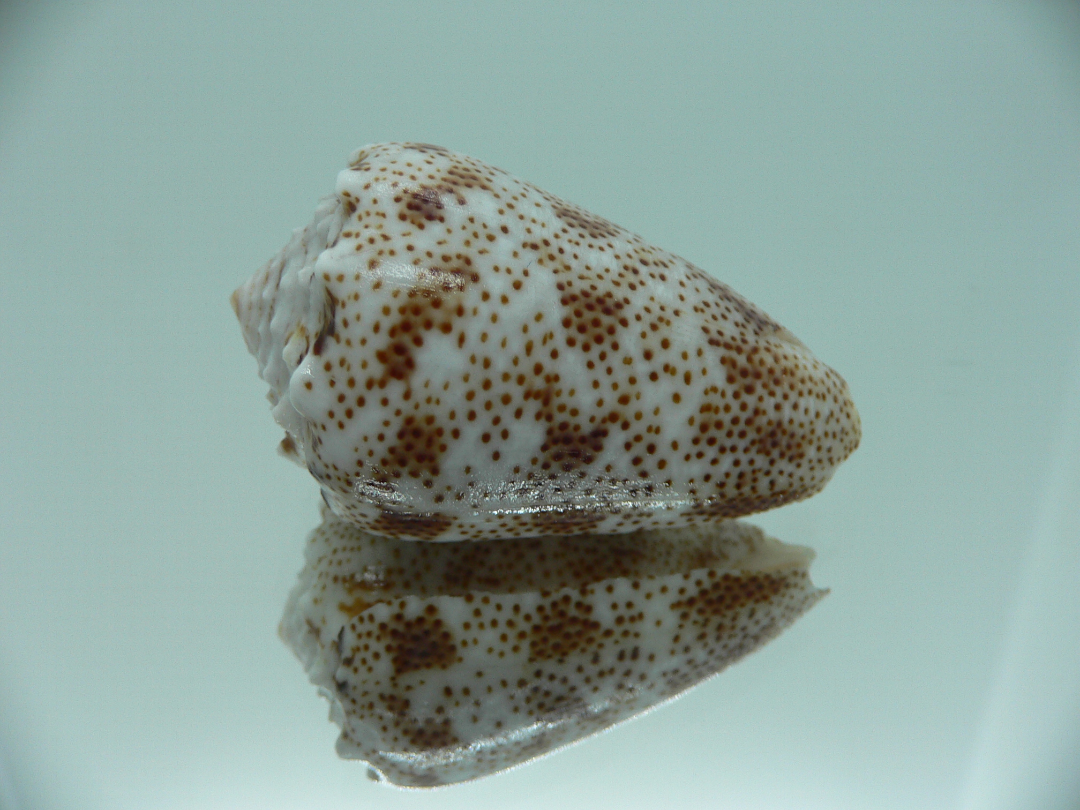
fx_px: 1092
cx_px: 540
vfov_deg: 40.7
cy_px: 405
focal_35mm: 35
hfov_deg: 52.6
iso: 80
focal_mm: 4.6
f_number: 2.8
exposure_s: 1/60
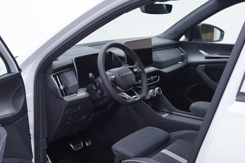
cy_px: 95
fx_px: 327
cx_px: 83
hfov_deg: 40.6
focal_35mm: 48
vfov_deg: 28.0
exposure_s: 1/50
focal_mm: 24
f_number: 3.2
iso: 125
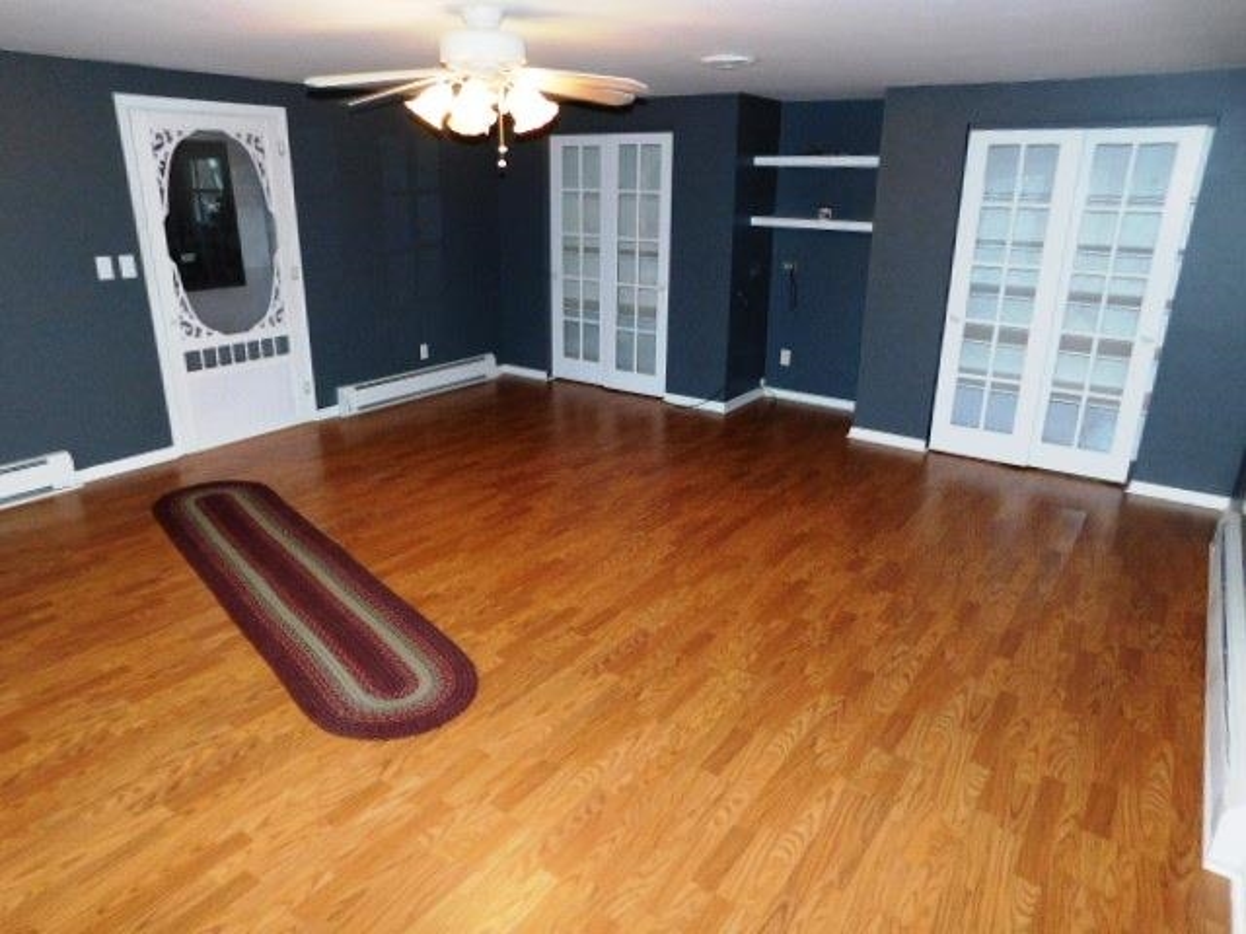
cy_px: 467
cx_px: 623
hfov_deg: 73.9
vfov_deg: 58.9
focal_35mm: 23
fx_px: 828
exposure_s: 1/30
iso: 200
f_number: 3
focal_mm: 4
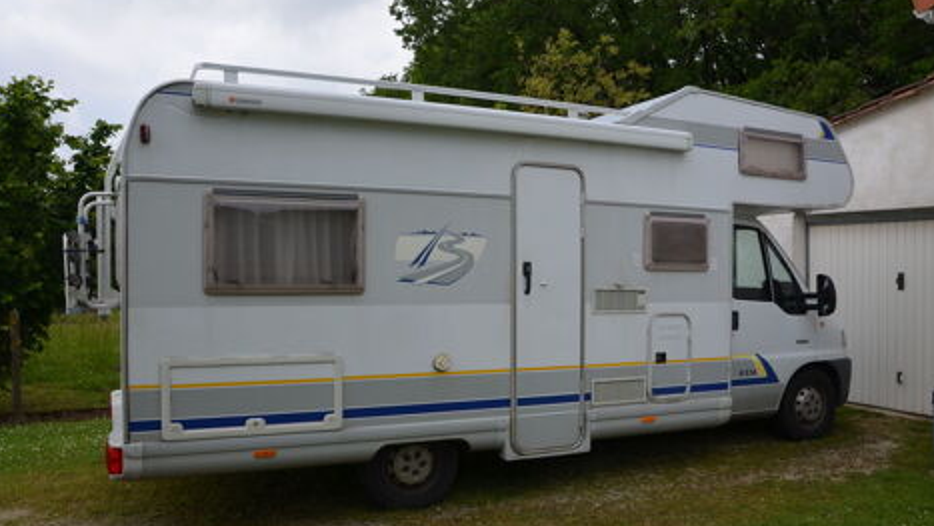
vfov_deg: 40.2
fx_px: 718
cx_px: 460
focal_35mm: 29
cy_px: 290
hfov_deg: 66.0
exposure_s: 1/250
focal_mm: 18
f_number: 8
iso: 125
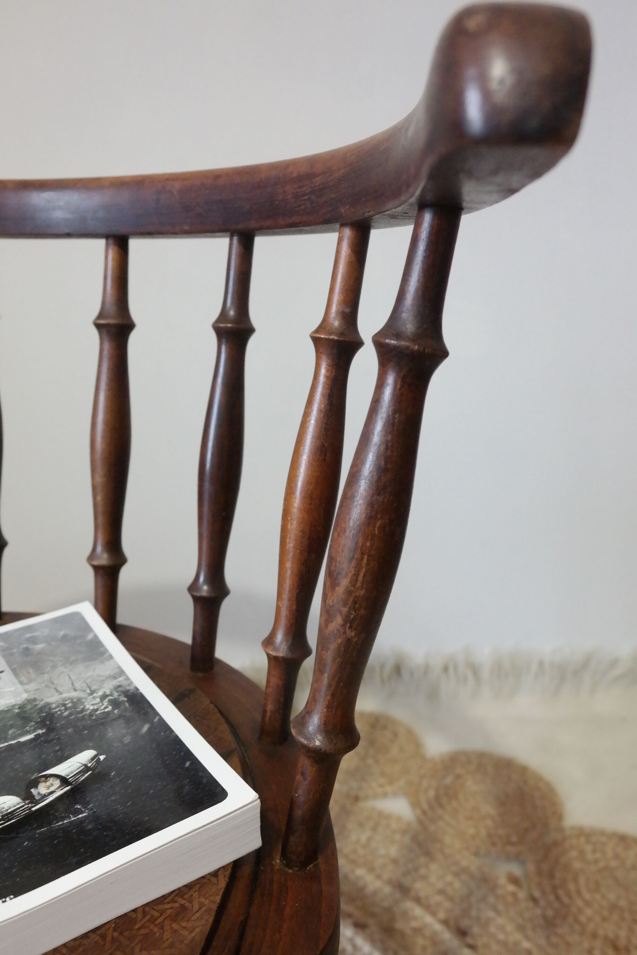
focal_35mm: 30
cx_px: 318
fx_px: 796
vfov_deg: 61.9
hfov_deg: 43.6
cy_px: 478
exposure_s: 1/30
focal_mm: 20
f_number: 5.6
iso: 3200
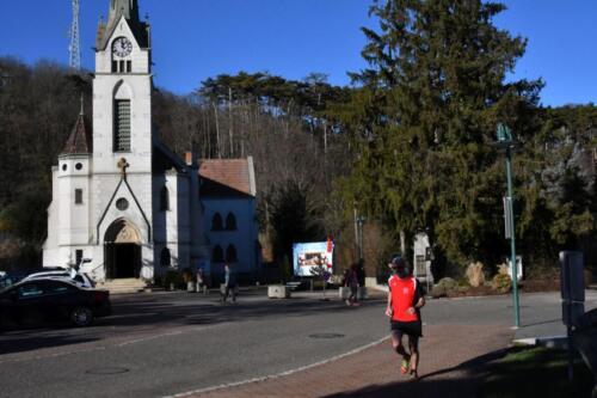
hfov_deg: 46.4
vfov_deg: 31.9
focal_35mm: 42
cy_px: 199
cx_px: 298
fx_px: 696
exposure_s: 1/2000
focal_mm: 28
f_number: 22
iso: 2000
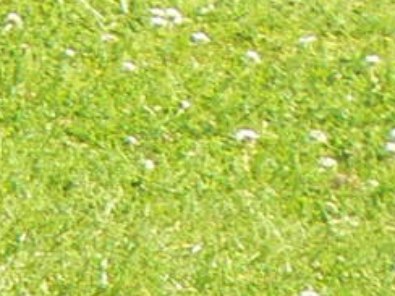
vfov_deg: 0.5
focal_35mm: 2832
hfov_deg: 0.7
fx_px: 32316
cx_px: -321
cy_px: 560
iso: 80
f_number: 5.6
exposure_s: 1/160
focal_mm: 72
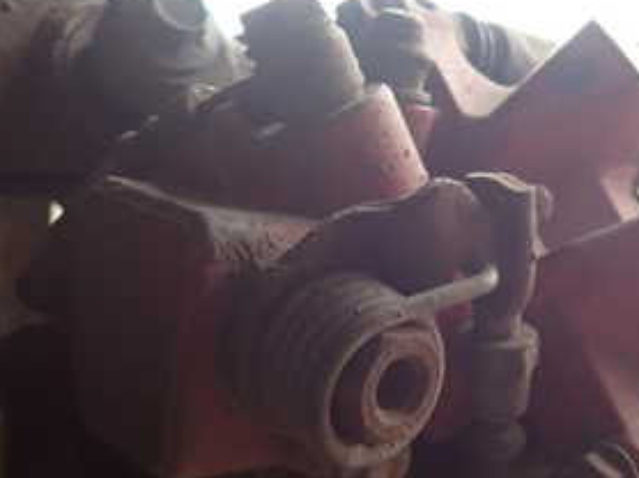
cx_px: 462
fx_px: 996
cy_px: 391
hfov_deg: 35.0
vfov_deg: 26.4
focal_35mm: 54
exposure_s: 1/30
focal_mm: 4.5
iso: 320
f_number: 2
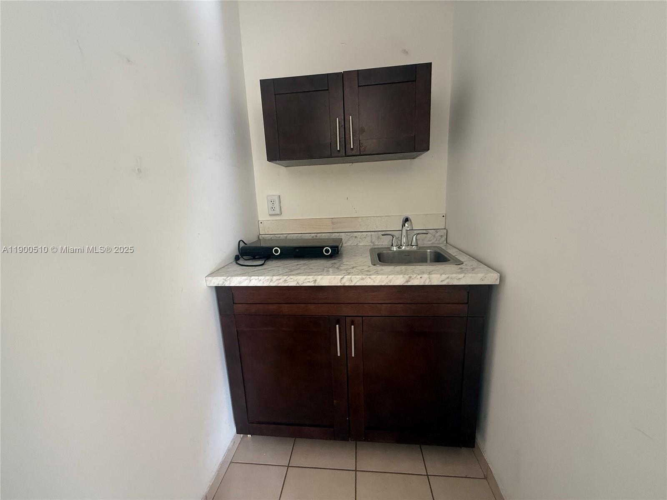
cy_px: 250
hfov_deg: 102.1
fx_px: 270
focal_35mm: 14
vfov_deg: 85.7
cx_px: 334
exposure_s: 1/99
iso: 250
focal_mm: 2.22
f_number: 2.2
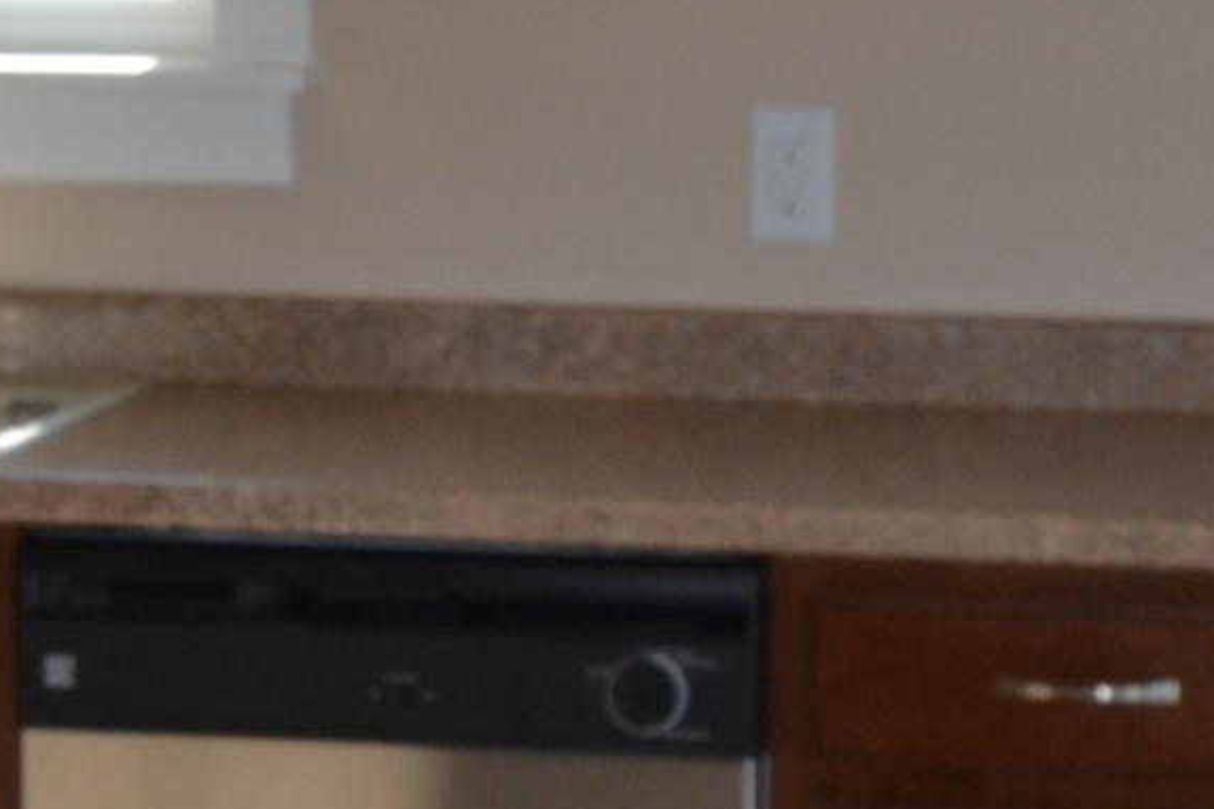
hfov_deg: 11.1
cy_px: 299
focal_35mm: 181
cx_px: -301
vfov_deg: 7.6
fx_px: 6090
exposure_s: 1/60
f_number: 8
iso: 250
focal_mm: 23
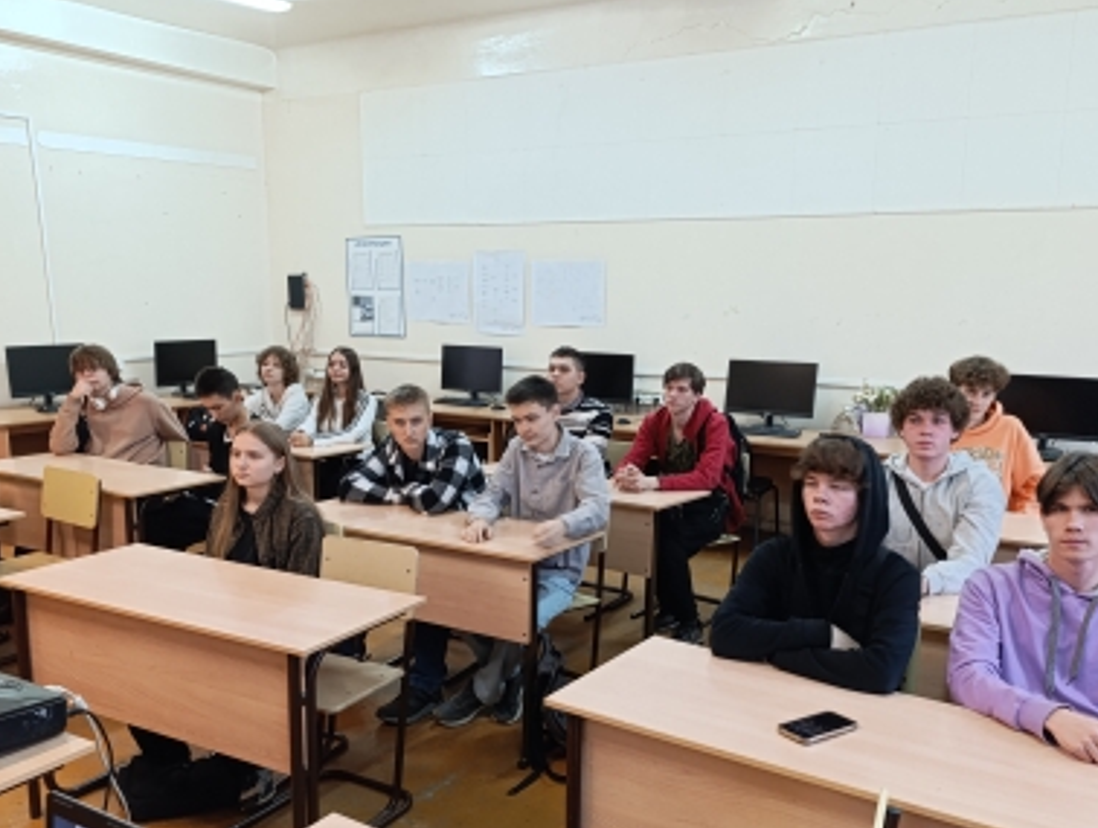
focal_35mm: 31
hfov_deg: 58.3
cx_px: 546
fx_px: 985
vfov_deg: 45.4
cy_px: 476
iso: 1000
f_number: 1.6
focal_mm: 6.14
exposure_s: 1/50
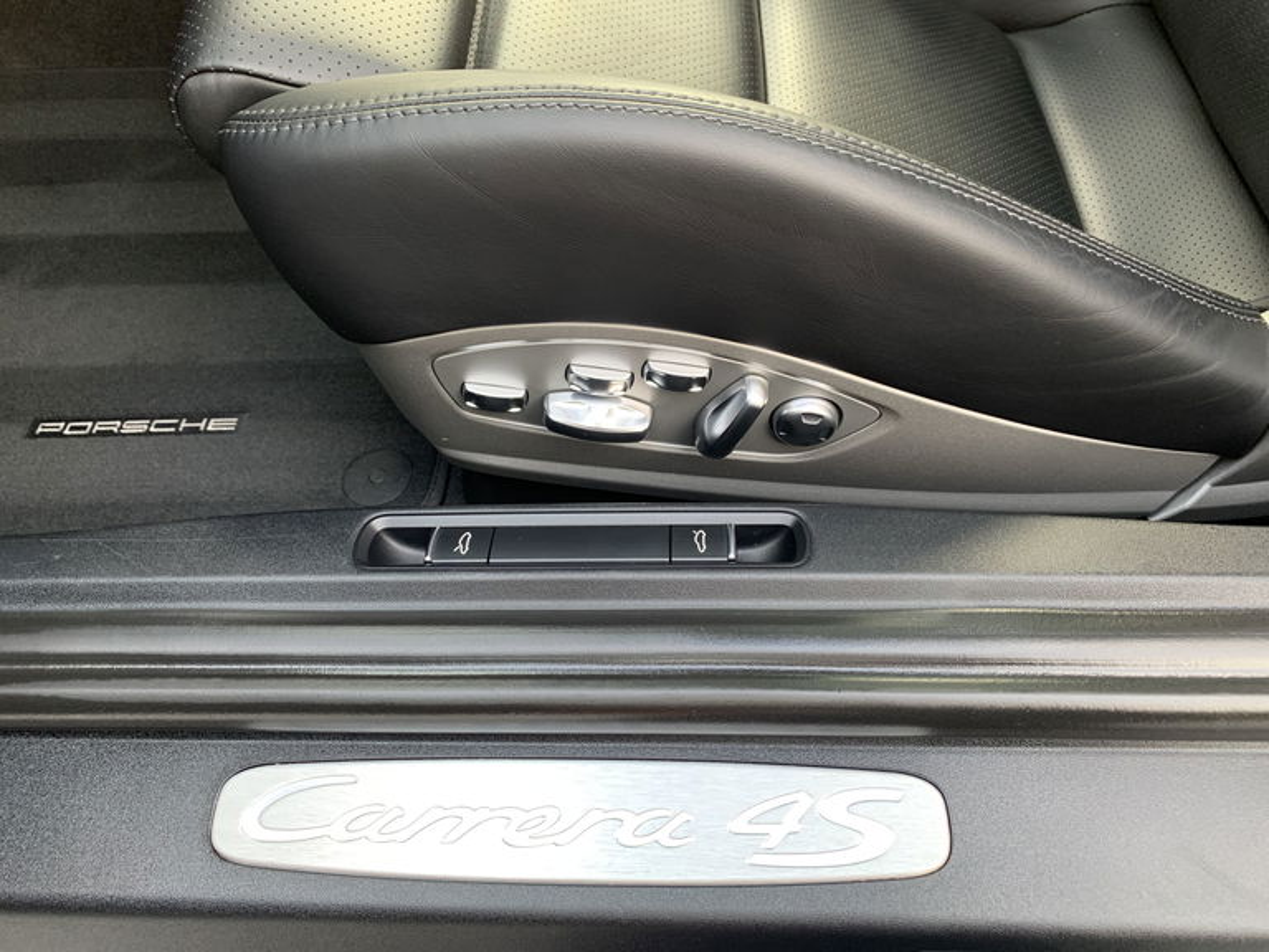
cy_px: 476
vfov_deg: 53.1
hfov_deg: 67.3
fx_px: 953
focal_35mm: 26
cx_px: 634
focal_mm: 4.25
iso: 125
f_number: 1.8
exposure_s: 1/60
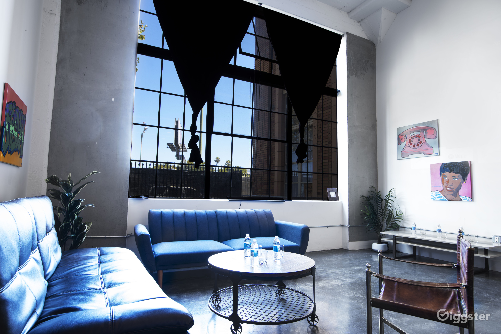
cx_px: 250
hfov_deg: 78.6
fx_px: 306
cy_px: 167
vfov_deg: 57.3
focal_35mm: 22
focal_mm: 22
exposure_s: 1/250
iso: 100
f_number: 7.1
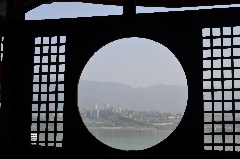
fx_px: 419
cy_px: 80
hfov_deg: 32.0
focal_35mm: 63
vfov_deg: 21.5
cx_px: 120
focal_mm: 42
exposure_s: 1/160
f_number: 11
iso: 100
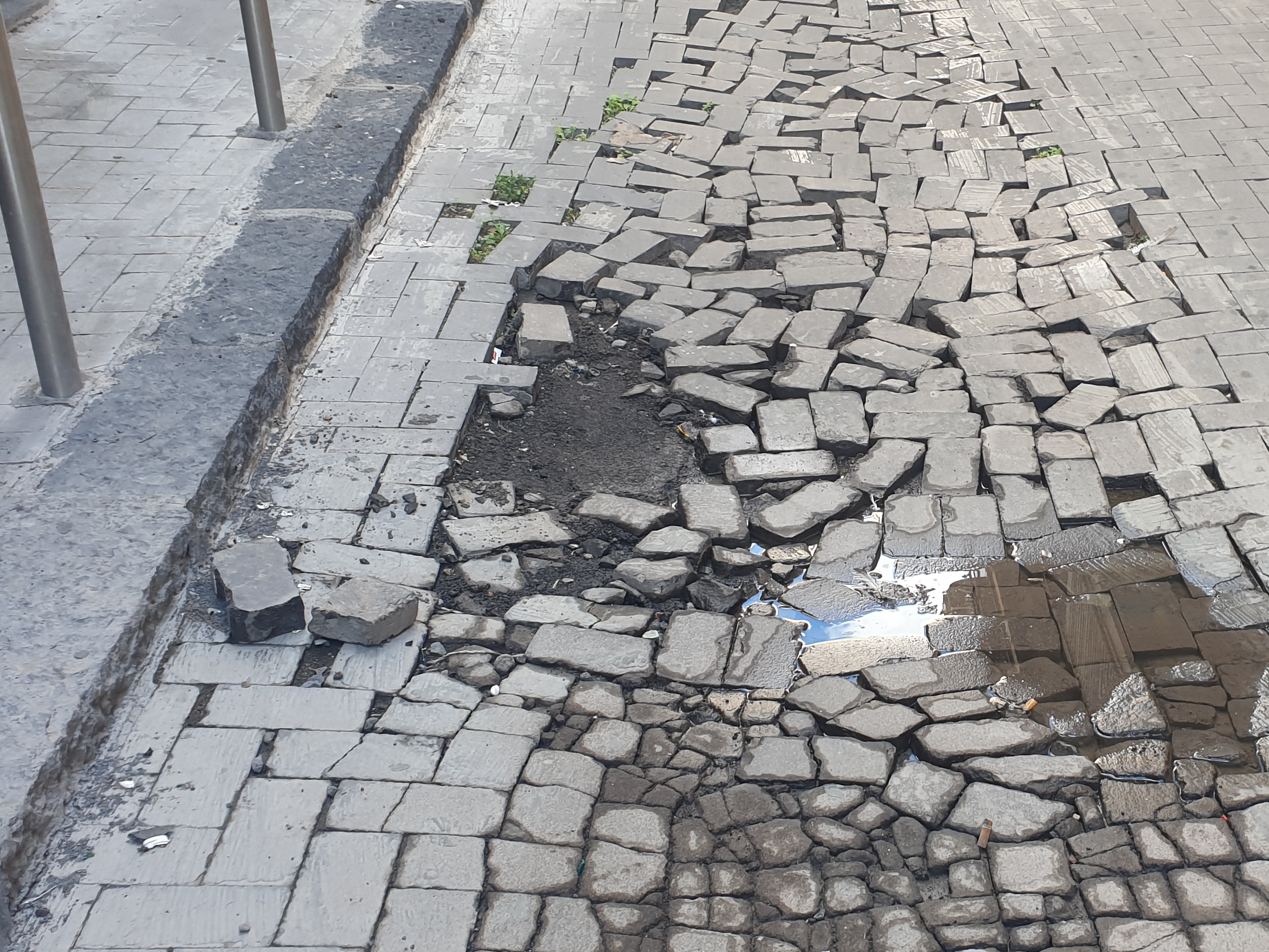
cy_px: 549
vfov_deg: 30.8
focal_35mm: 47
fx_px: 1723
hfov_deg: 39.2
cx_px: 966
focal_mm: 4.3
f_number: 2.4
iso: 64
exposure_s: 1/100
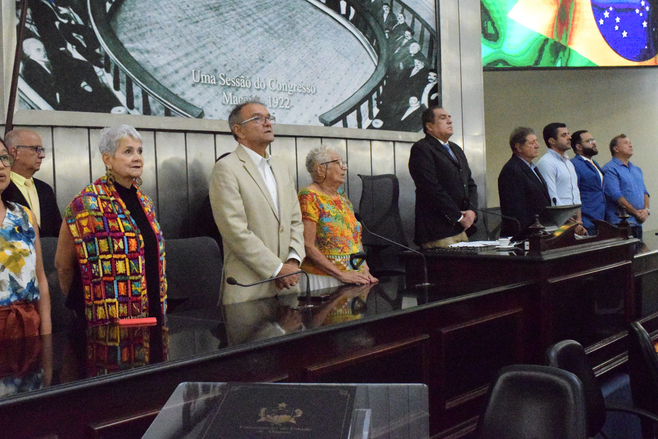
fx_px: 768
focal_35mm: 42
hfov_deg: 46.2
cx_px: 283
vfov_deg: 31.9
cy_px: 214
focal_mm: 24
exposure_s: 1/250
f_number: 8
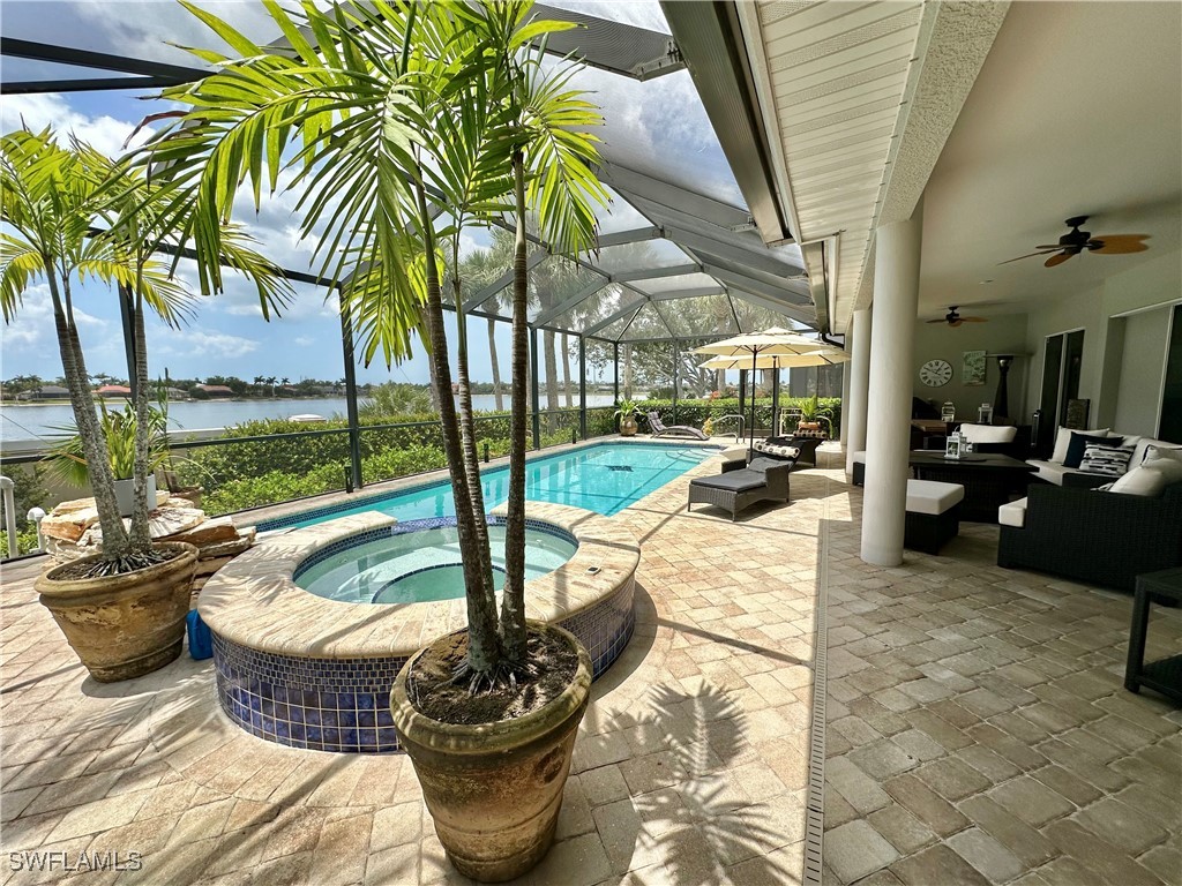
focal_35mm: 14
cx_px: 591
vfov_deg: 85.7
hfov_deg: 102.1
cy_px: 443
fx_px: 478
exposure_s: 1/1531
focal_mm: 2.22
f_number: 2.2
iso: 50
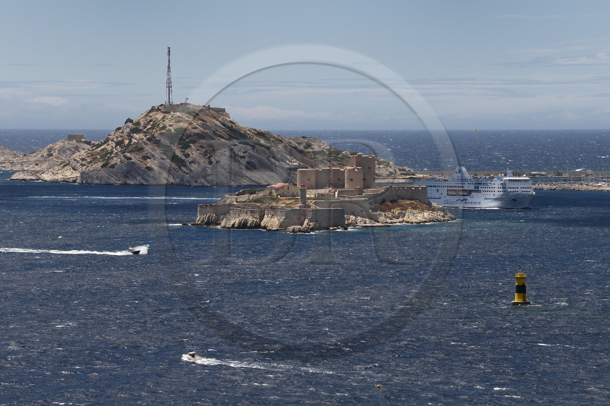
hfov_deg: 10.3
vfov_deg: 6.9
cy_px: 203
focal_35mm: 200
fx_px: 3388
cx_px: 305
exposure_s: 1/400
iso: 200
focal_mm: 200
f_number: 13
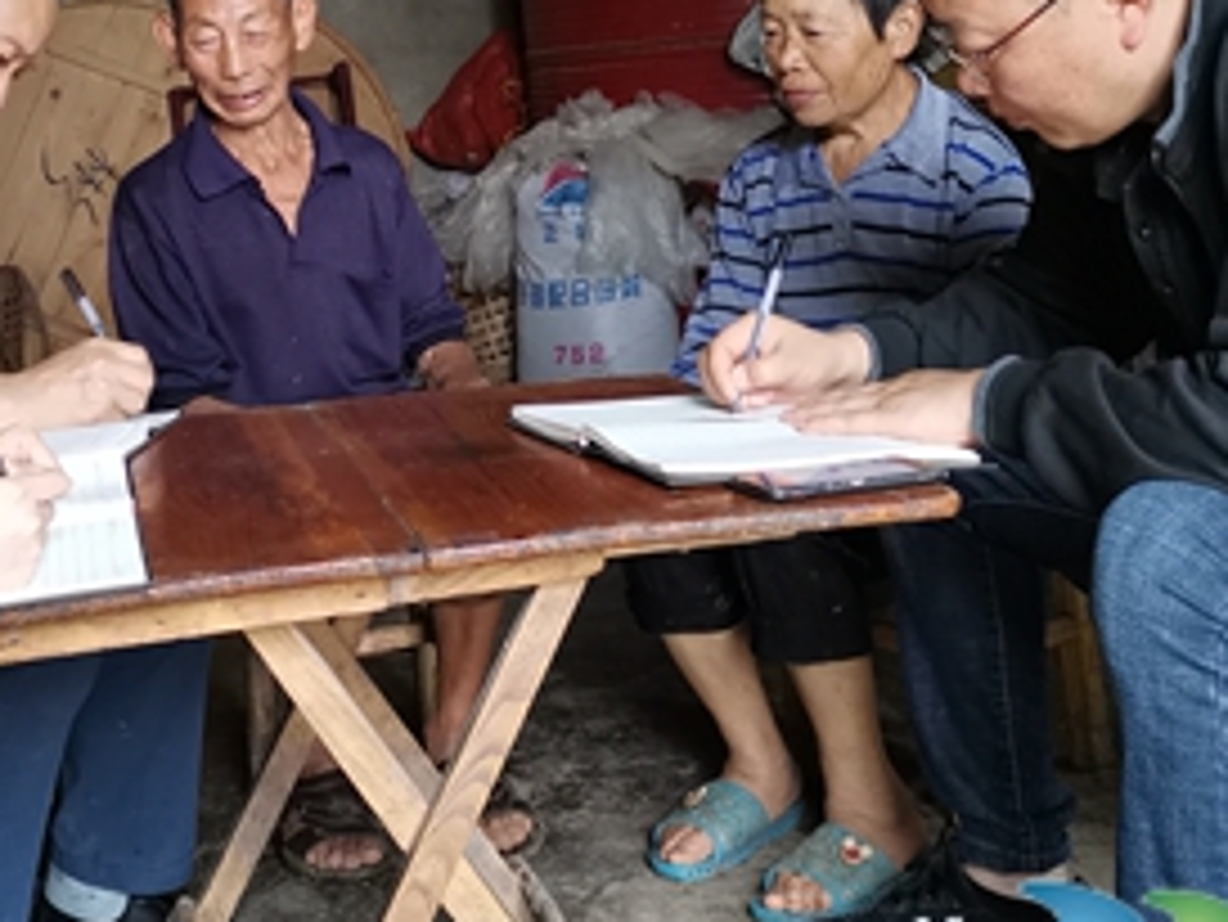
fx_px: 2165
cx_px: 418
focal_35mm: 61
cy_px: 126
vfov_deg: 23.5
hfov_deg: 31.4
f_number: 1.8
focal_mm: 4.75
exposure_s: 1/50
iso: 500
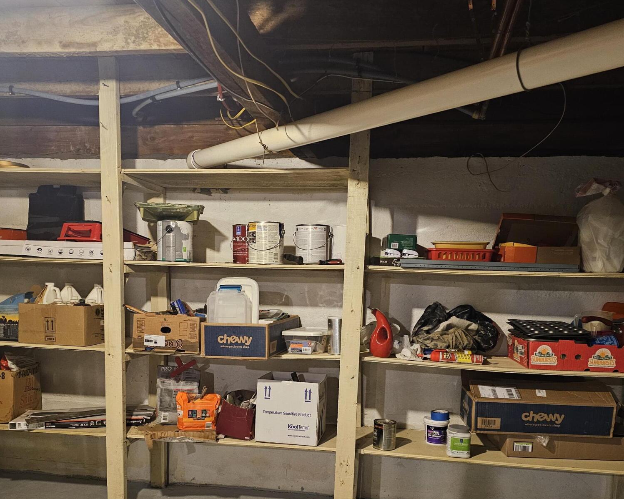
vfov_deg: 48.0
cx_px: 312
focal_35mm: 30
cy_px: 314
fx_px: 554
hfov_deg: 58.8
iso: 640
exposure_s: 1/40
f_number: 1.7
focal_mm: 6.3
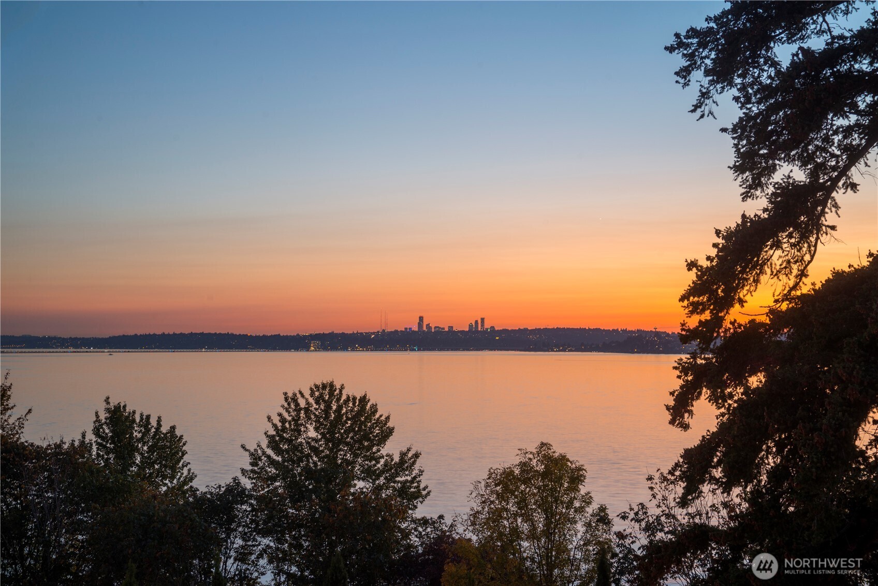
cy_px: 293
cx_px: 439
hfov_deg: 38.2
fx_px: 1268
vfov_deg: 26.0
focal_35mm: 52
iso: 250
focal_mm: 52
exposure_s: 1.6
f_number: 10
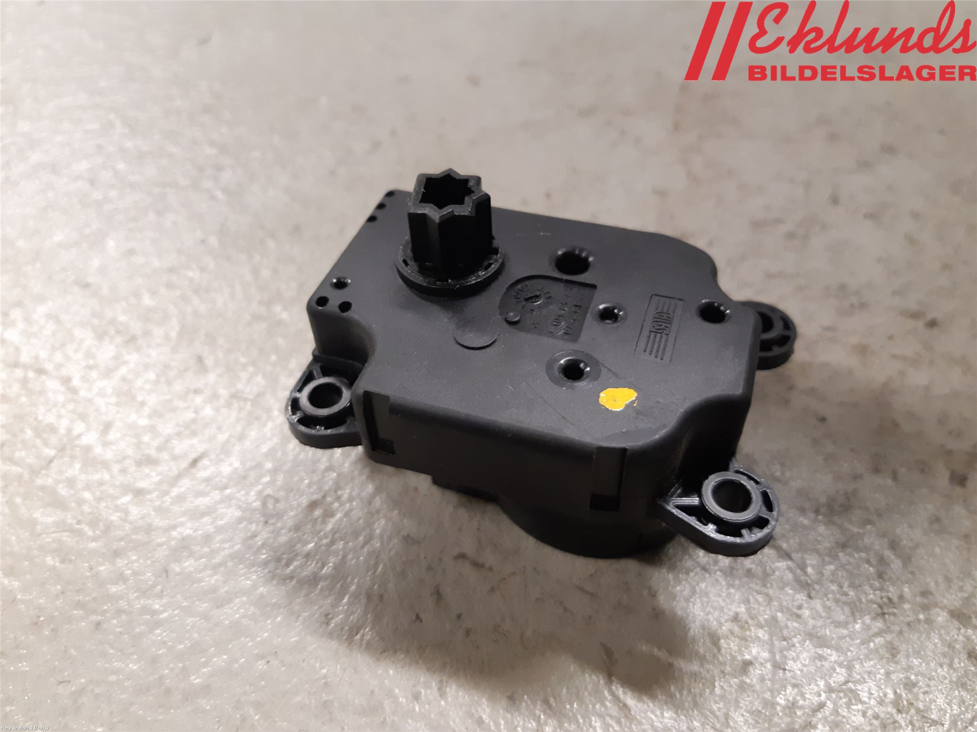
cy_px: 366
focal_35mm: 26
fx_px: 734
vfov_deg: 53.1
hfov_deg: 67.3
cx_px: 488
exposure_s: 1/50
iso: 200
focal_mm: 3.93
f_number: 1.7
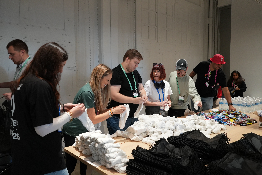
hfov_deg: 63.6
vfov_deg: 45.0
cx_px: 131
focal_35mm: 29
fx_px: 211
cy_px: 88
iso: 3200
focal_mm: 29
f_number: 4
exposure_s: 1/160
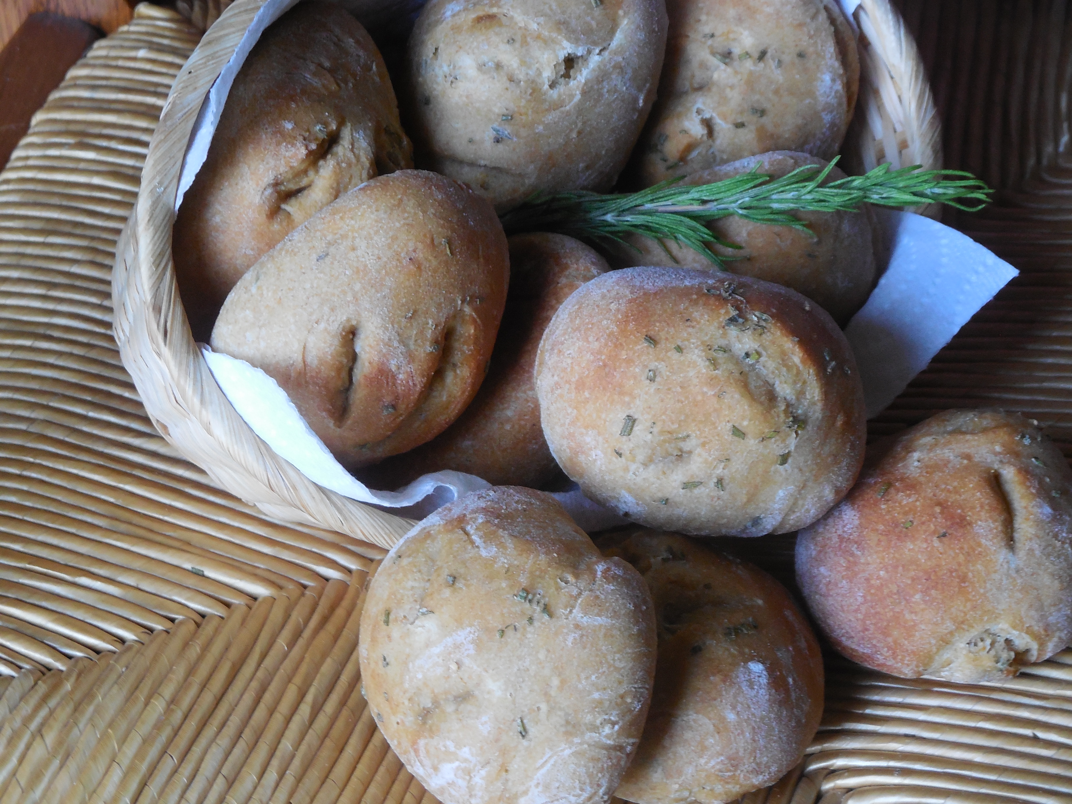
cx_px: 536
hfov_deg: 15.6
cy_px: 402
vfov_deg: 11.8
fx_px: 3902
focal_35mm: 126
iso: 400
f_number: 5
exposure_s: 1/20
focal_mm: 22.4
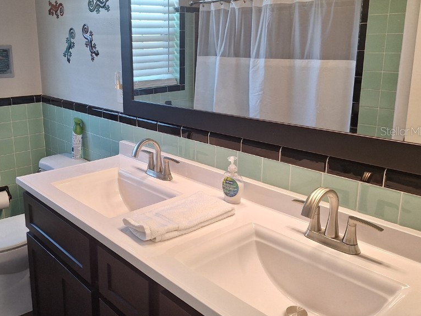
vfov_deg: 45.3
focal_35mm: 31
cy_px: 131
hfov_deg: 57.4
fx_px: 377
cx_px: 149
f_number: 1.8
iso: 50
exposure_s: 1/60
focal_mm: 5.54
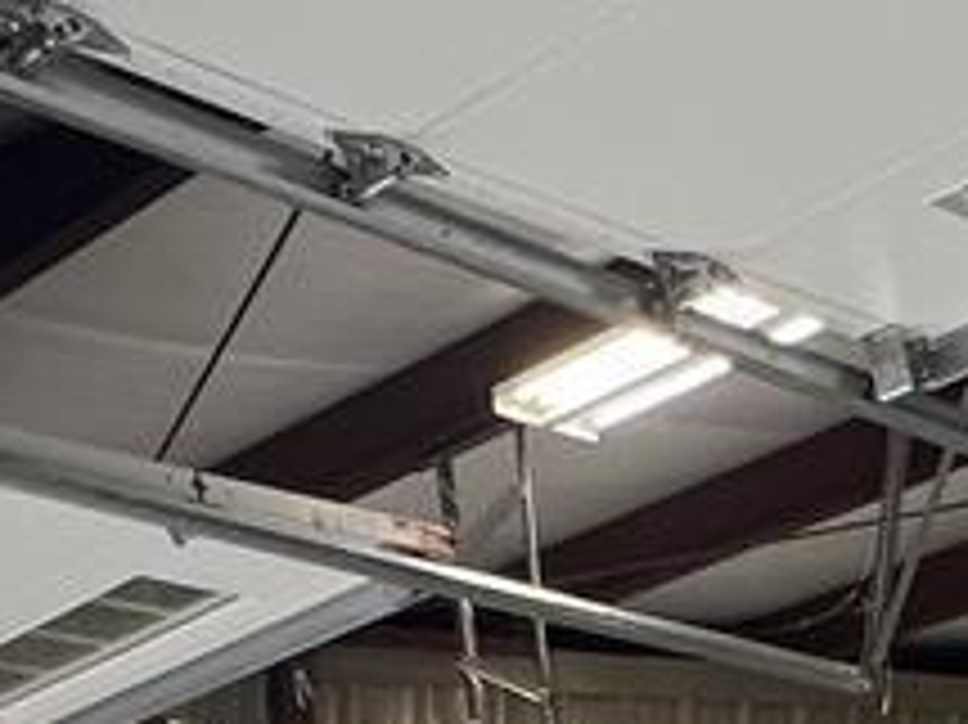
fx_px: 2432
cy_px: 1781
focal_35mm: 87
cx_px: 1139
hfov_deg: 21.1
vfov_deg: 12.7
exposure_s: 1/99
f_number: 1.8
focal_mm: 1.57
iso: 64
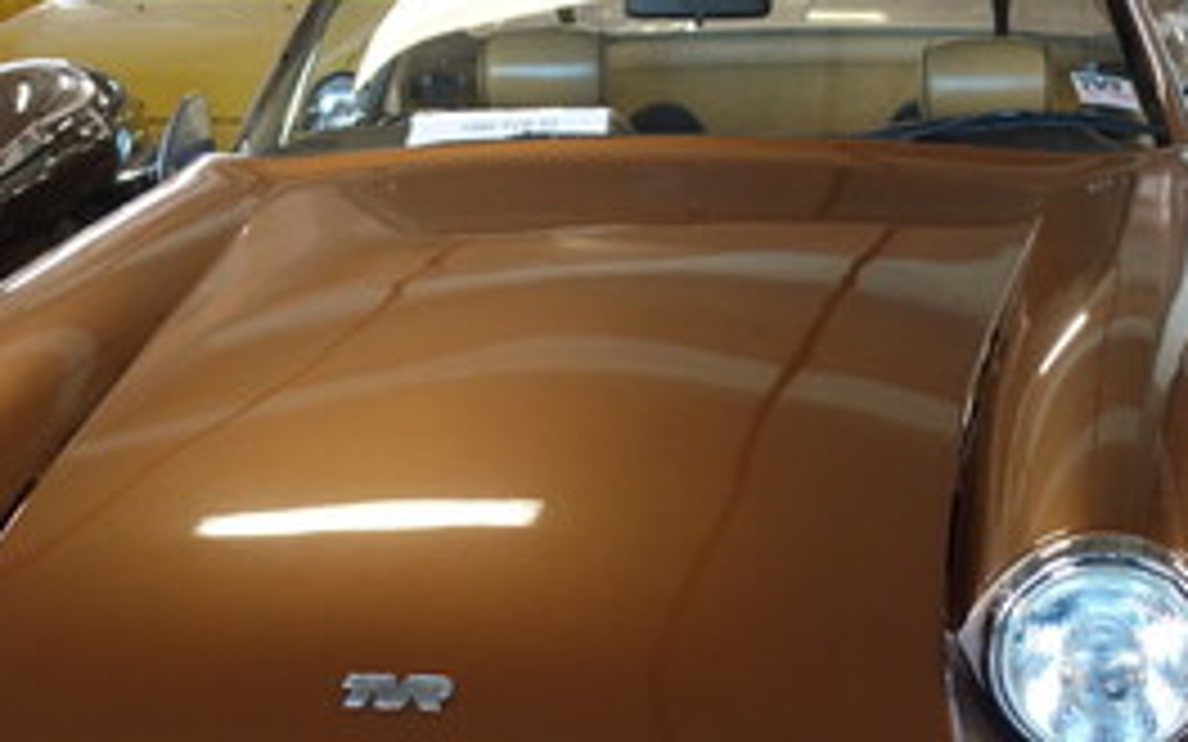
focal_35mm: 81
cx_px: 594
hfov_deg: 25.5
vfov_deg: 16.1
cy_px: 490
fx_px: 2623
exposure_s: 1/40
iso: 500
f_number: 2.8
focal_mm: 13.09
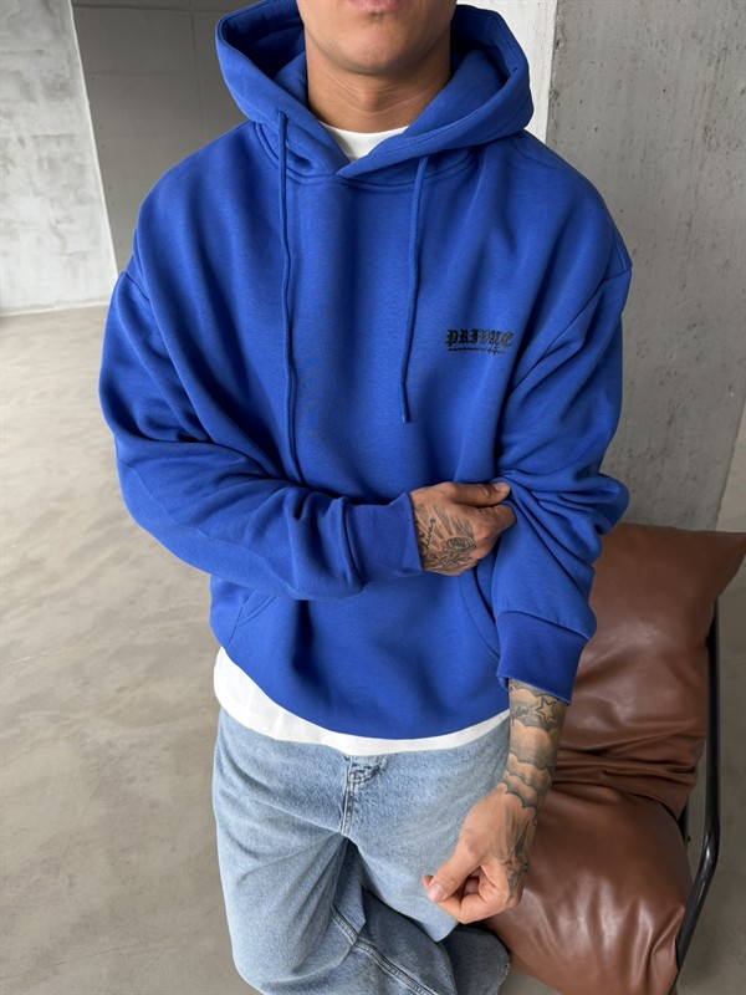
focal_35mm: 24
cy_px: 498
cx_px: 373
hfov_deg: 56.8
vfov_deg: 71.6
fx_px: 690
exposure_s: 1/124
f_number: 1.78
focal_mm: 6.76
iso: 100
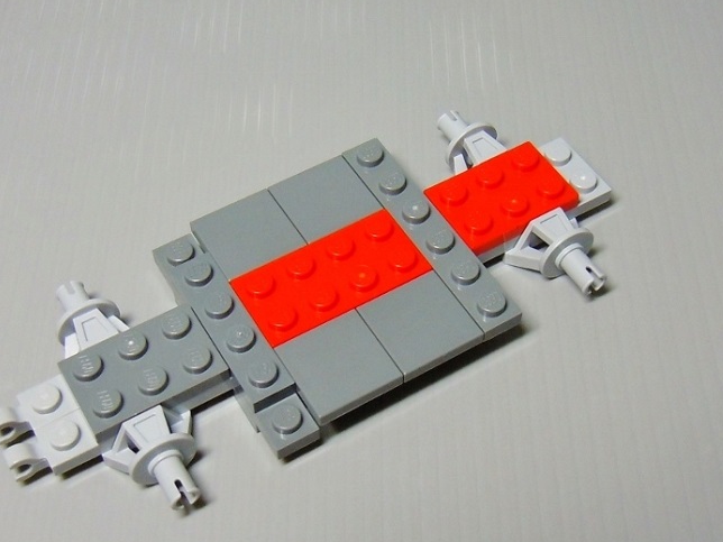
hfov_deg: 50.0
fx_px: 773
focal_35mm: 37
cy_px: 294
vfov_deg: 38.6
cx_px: 321
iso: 200
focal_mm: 5.4
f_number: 3.5
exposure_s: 1/30
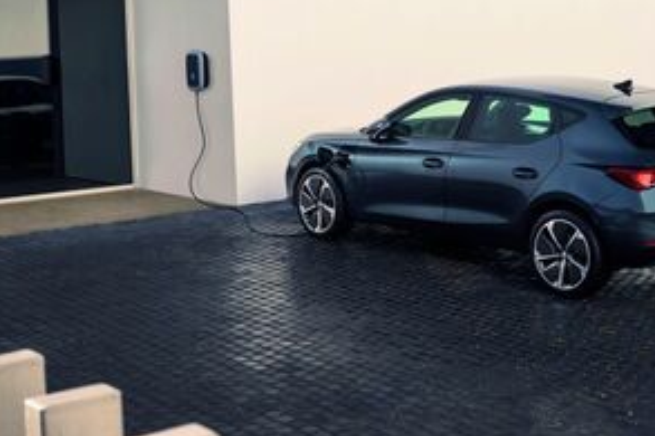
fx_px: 1182
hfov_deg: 31.0
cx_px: 358
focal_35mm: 65
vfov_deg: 20.7
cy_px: 113
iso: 100
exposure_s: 1/200
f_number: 5
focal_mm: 31
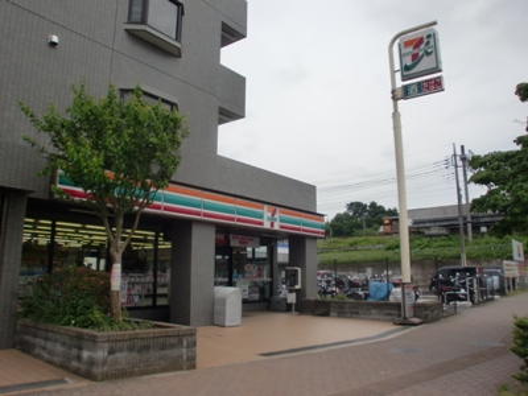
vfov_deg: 49.7
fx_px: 427
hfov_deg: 63.4
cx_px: 264
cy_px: 198
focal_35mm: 28
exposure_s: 1/200
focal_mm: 4.65
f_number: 7.8
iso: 64
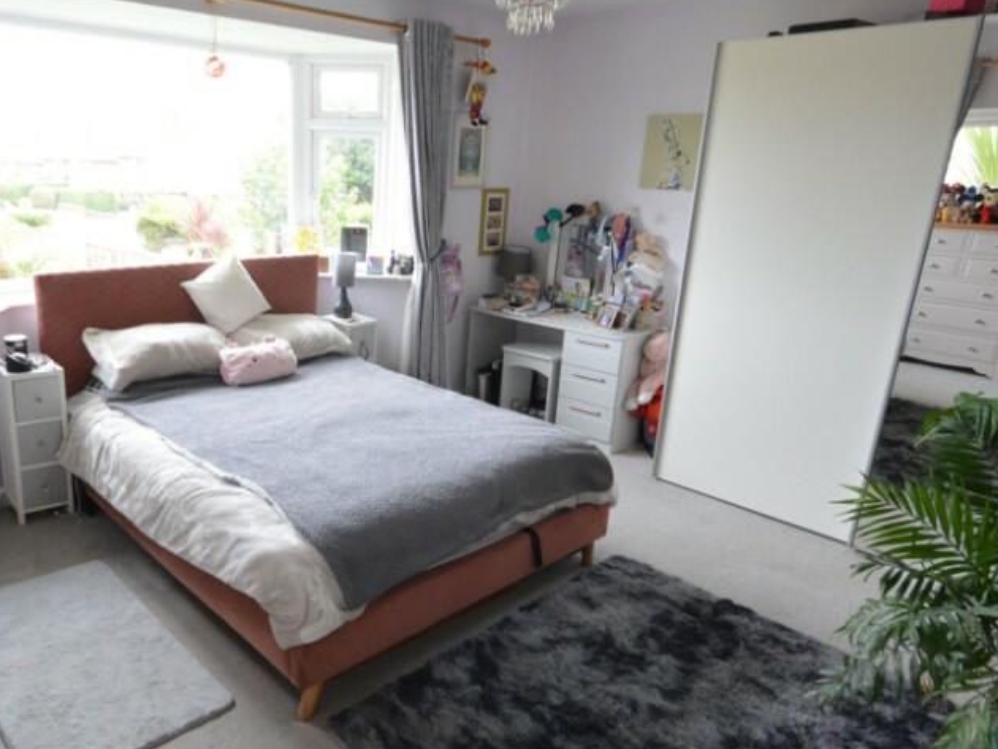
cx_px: 364
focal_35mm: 26
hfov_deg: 66.5
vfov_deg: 53.4
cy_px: 406
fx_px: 744
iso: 400
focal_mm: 11
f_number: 8
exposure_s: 1/6
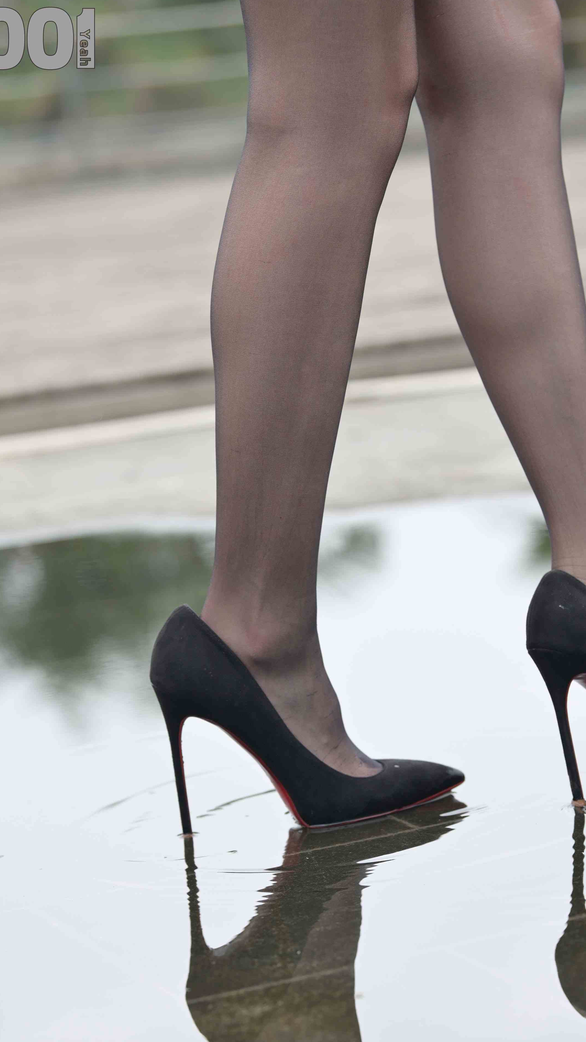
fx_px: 3232
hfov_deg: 10.4
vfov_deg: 18.3
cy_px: 612
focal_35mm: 117
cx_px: 332
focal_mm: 92
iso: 200
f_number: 4
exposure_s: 1/320
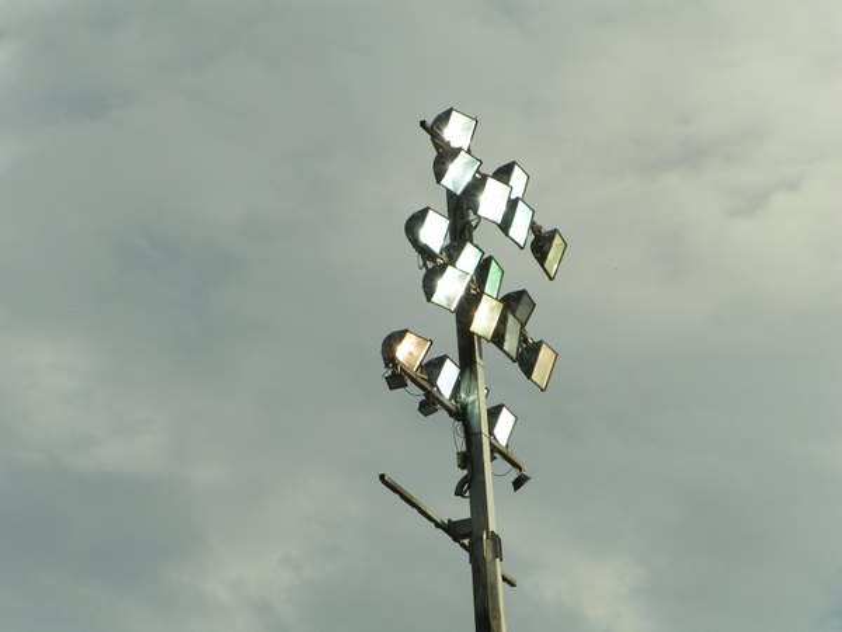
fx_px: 4378
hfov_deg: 11.0
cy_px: 316
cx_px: 421
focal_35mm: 180
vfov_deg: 8.2
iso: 50
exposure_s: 1/500
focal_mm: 27.5
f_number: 7.1
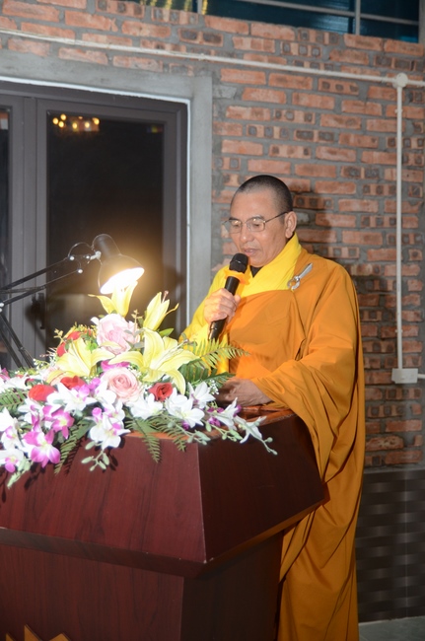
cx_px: 212
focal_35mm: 46
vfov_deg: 42.4
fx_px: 826
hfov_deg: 28.8
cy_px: 320
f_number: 2.8
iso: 800
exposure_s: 1/200
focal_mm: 31
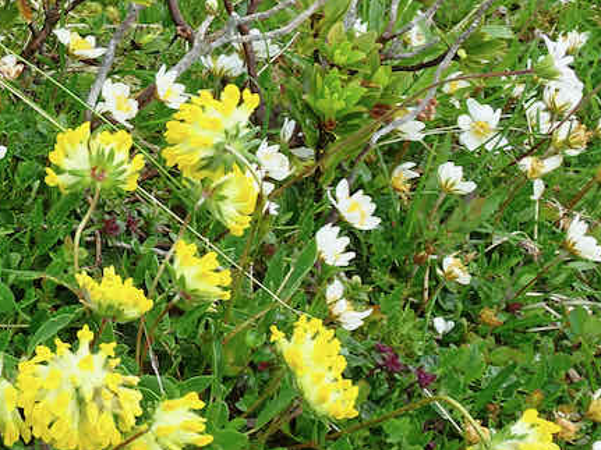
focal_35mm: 110
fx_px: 1909
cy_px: 10
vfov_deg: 13.3
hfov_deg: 16.8
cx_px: -188
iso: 80
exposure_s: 1/100
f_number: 4
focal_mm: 6.37
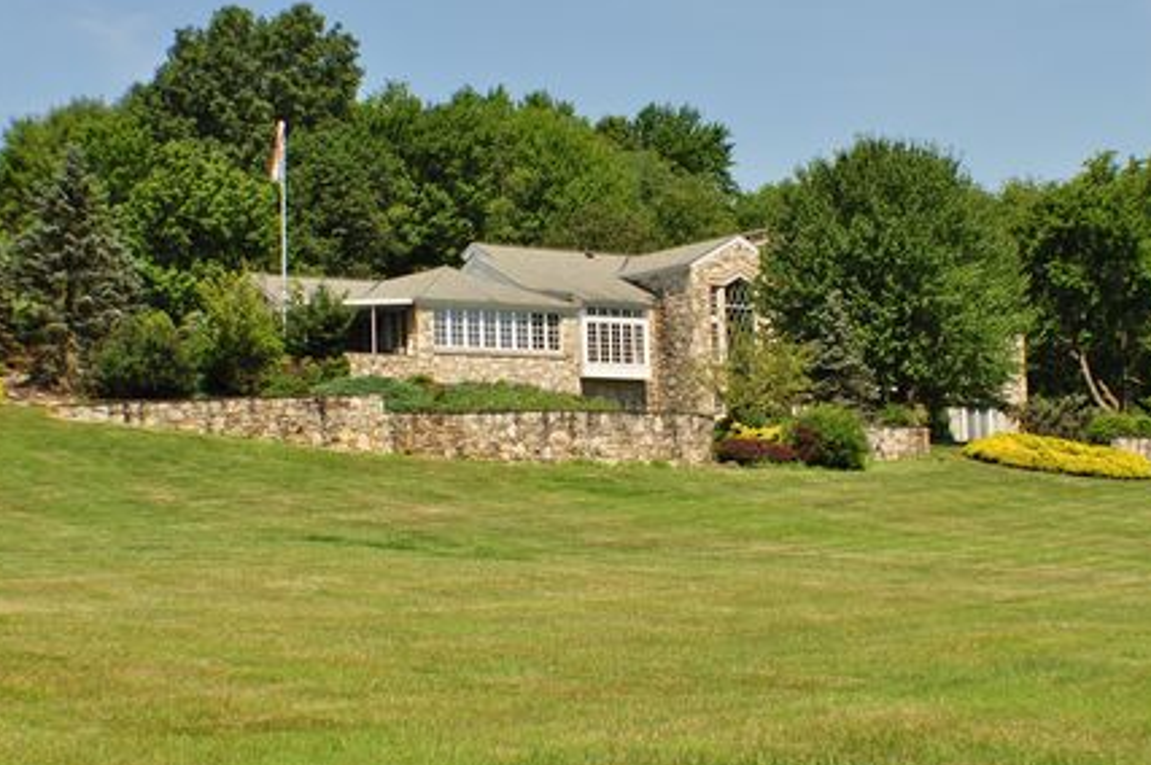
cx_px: 612
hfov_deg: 21.1
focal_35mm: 97
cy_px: 347
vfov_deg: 14.1
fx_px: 3086
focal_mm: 55
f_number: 10
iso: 200
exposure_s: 1/320
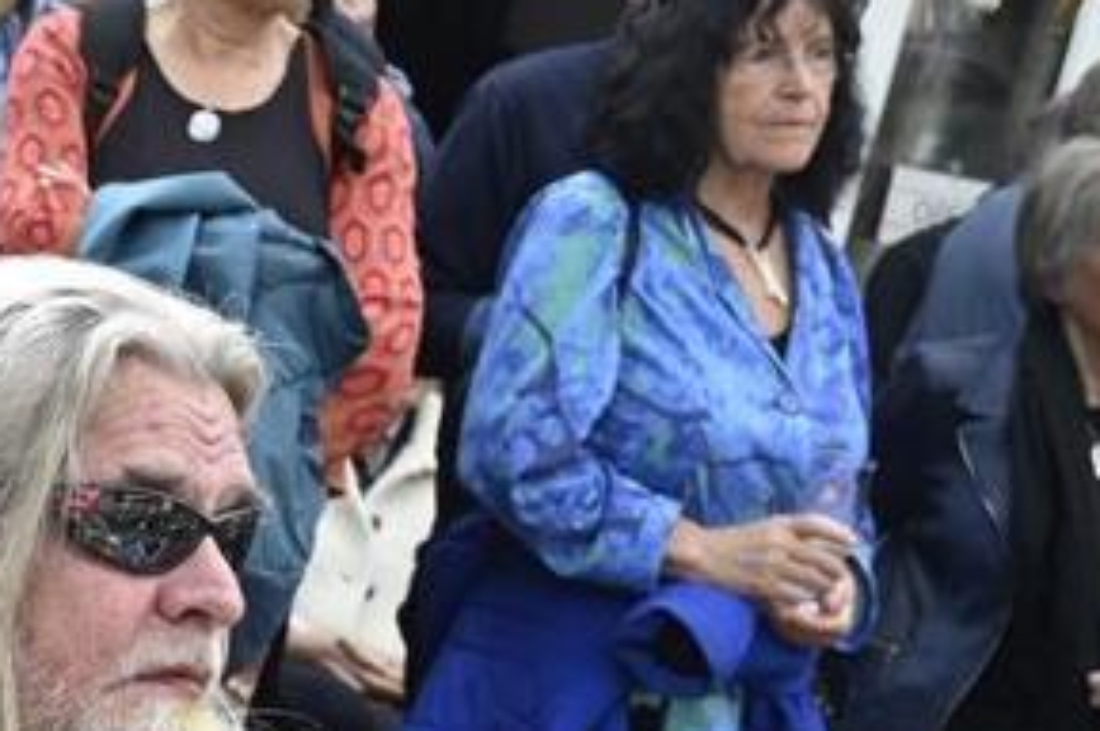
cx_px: -754
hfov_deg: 12.1
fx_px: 4822
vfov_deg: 8.5
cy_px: 946
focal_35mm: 158
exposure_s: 1/250
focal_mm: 31
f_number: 5.6
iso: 200
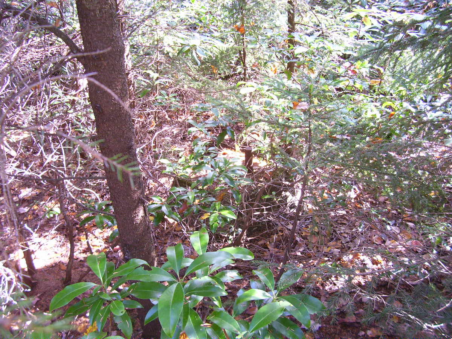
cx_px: 226
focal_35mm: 34
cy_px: 170
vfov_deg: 41.8
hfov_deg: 54.0
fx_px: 444
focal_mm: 5.6
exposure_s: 1/20
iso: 160
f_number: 2.7
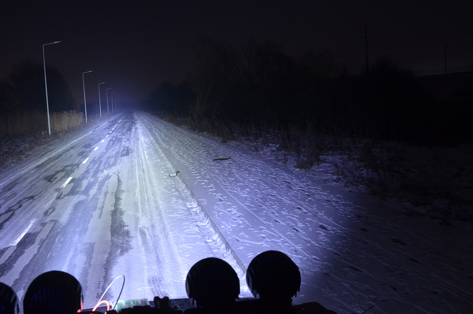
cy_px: 130
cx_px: 190
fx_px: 446
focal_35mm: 34
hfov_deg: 55.5
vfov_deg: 38.6
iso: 800
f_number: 5
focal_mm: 18
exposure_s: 1/2.5
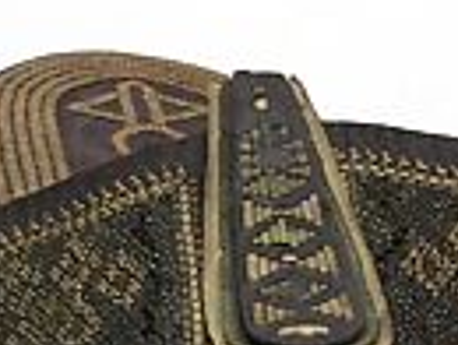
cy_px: 641
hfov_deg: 13.1
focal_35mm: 143
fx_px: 1896
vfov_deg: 9.8
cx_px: -211
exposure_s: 1/30
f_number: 2.4
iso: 25
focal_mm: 3.3
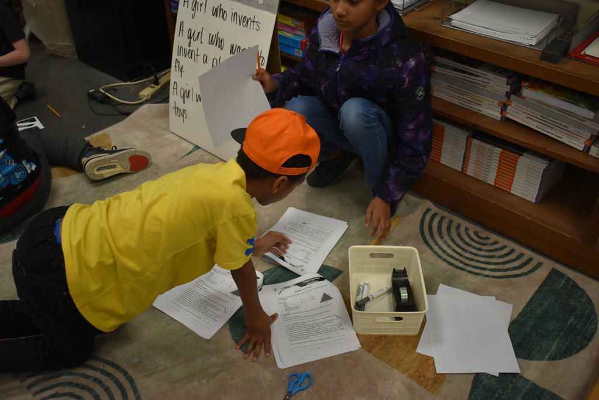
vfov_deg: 36.9
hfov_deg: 53.1
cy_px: 200
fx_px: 599
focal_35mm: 36
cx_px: 300
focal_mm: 24
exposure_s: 1/125
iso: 800
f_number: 3.8
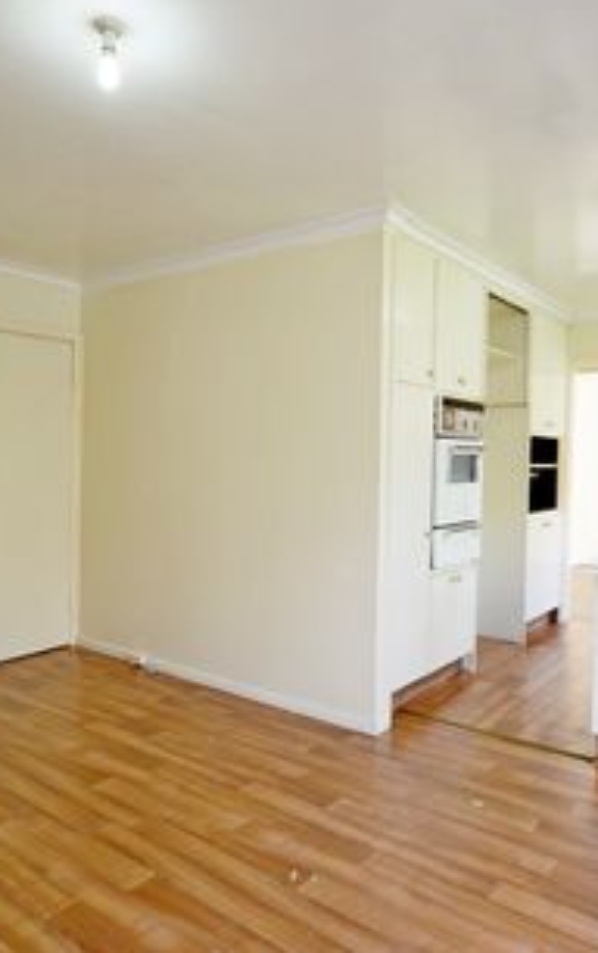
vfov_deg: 70.8
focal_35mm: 26
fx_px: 670
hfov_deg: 48.1
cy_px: 472
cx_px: 293
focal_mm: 11
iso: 800
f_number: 5.6
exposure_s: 1/60
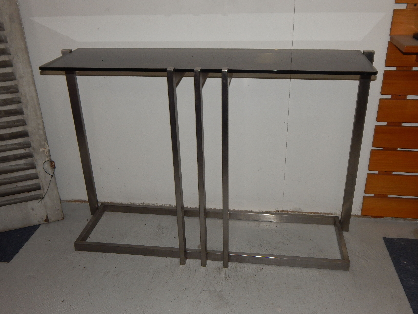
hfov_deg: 54.0
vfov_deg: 41.8
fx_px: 411
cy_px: 157
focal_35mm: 34
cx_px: 209
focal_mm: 6.1
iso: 200
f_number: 3.3
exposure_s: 1/30
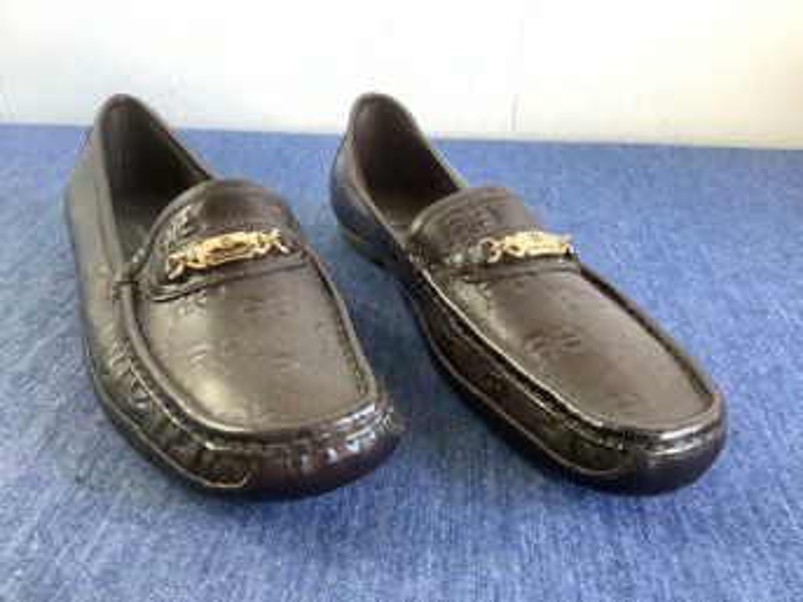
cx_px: 402
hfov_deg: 58.4
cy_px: 301
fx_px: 719
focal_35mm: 31
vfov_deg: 45.4
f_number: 2.4
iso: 160
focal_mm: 3.3
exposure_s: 1/50
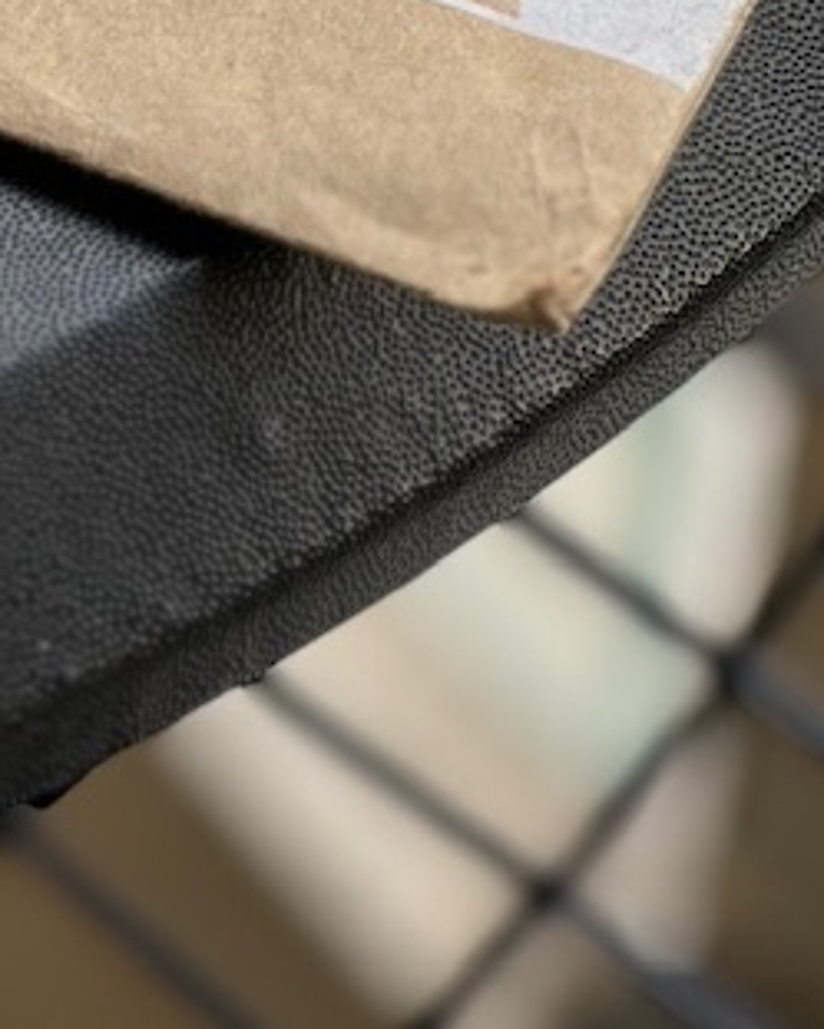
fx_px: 9415
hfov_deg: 4.9
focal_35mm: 309
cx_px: -751
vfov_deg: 6.1
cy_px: -1072
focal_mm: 9
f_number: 2.8
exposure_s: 1/99
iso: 40
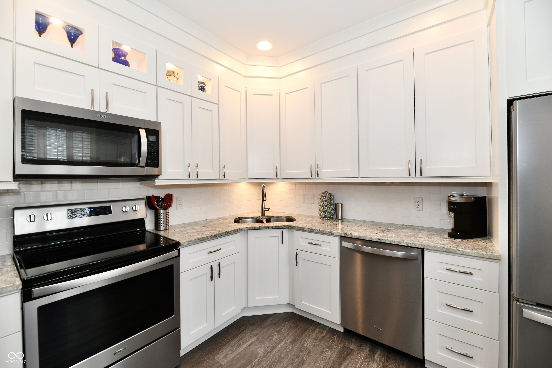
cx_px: 276
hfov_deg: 104.3
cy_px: 184
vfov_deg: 81.2
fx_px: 215
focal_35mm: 14
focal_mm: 14
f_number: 6.3
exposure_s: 1/60
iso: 640
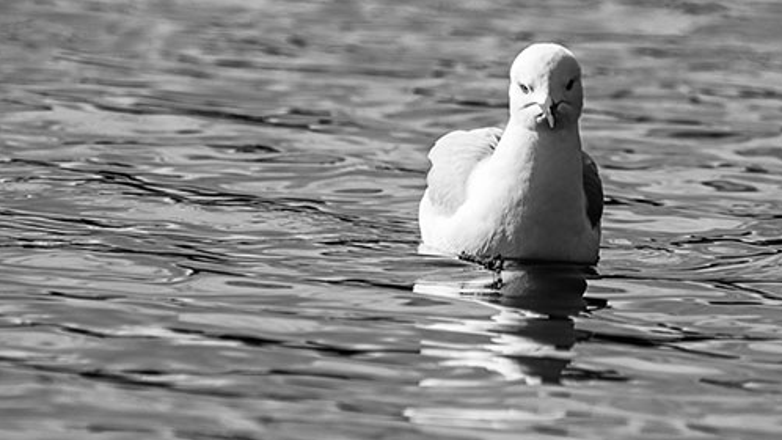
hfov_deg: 2.4
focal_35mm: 894
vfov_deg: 1.4
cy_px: 248
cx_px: 391
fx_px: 18536
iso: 1000
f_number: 12
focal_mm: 850
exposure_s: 1/2000
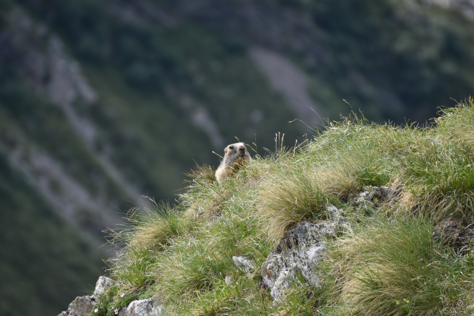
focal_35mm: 450
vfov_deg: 3.1
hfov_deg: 4.6
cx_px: 237
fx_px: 5925
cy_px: 158
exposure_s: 1/500
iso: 320
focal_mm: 300
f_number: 5.6
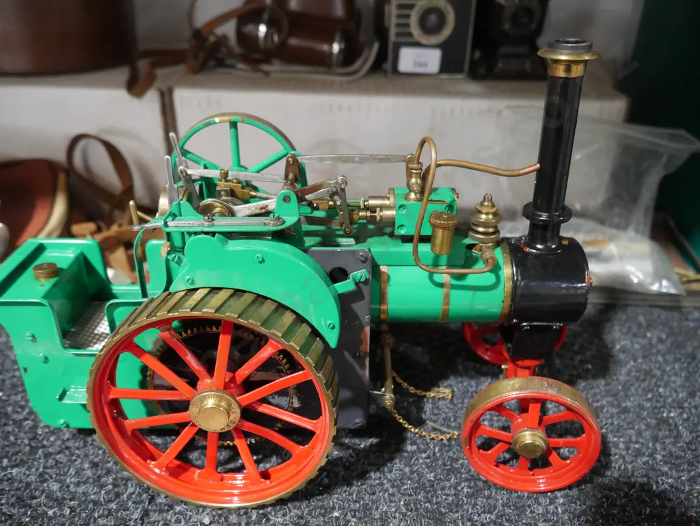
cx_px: 350
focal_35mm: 28
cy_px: 263
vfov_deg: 49.8
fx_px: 566
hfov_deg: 63.4
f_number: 3.5
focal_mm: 14
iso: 1600
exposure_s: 1/60
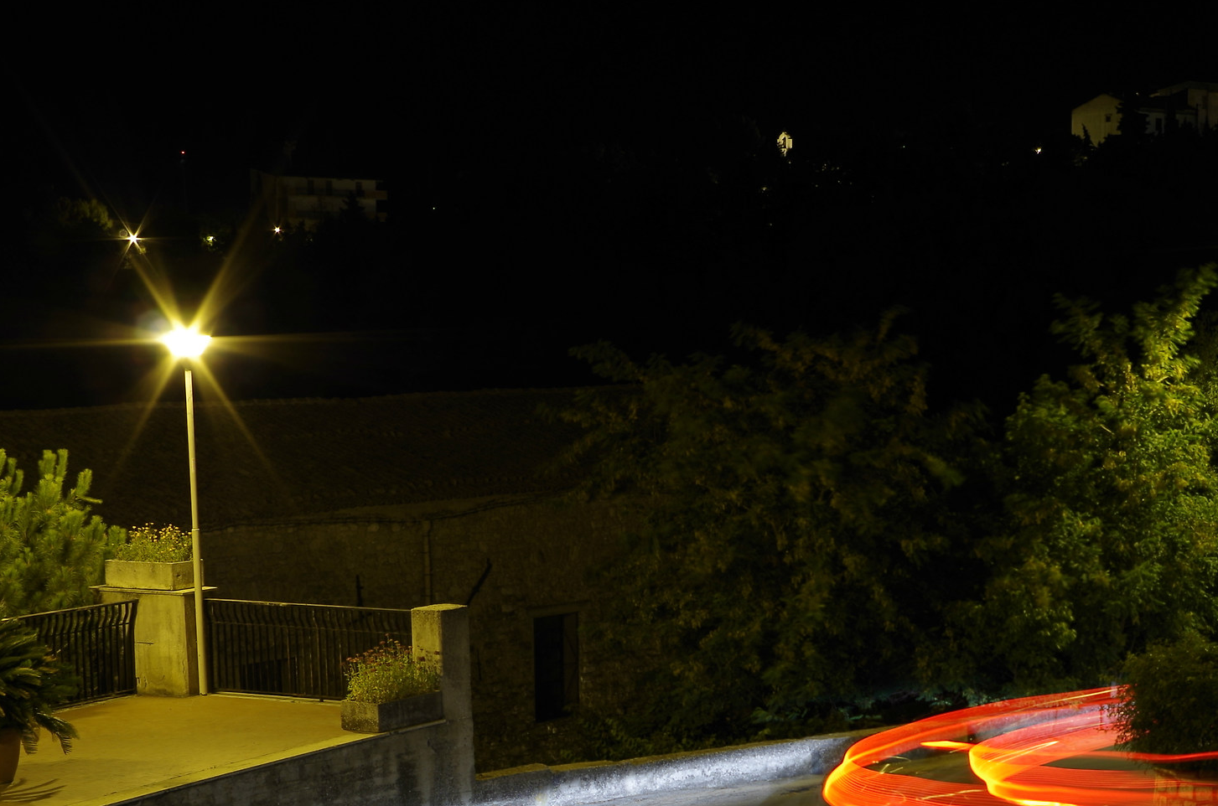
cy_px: 647
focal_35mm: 76
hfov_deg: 26.2
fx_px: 2566
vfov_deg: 17.7
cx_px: 990
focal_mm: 30.63
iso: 100
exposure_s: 8
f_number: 8
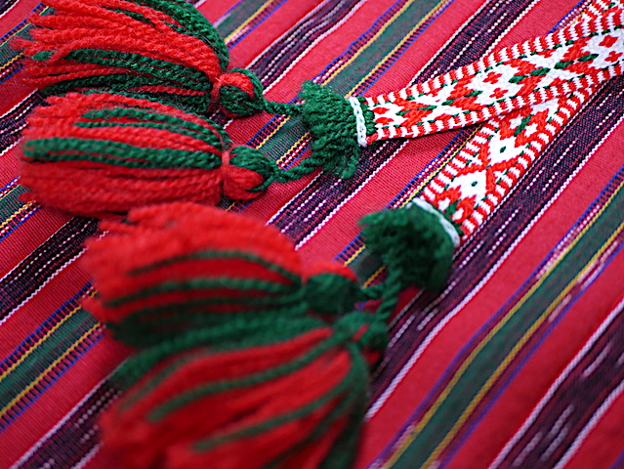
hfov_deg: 38.2
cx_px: 312
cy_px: 234
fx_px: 902
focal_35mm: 50
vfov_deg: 29.1
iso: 1000
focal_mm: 25
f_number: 1.7
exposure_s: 1/60
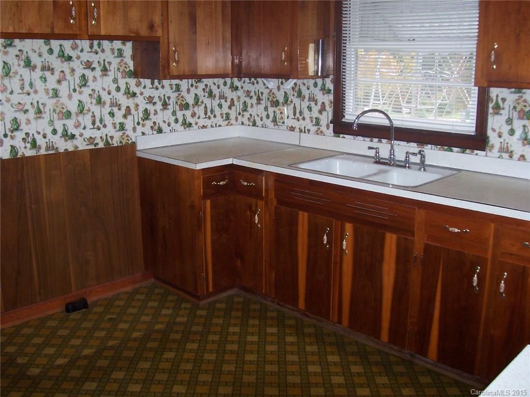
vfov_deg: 38.7
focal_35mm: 37
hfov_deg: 50.1
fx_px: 567
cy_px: 198
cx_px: 265
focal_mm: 5.6
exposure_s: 1/60
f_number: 2.8
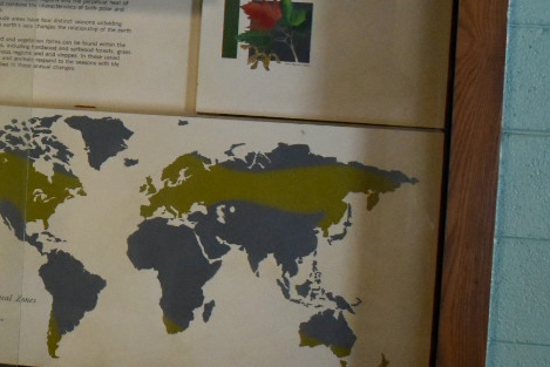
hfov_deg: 17.0
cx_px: -271
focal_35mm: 109
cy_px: 82
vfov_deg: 12.6
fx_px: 1662
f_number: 3.8
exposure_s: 1/125
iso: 2000
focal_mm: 21
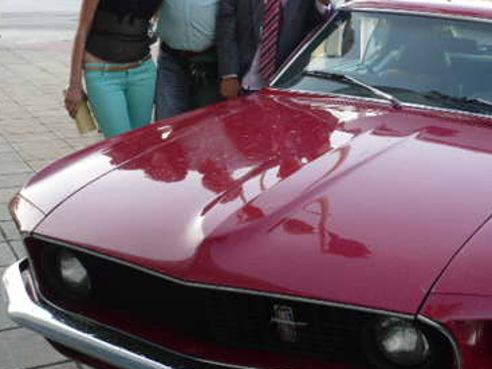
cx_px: 409
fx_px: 867
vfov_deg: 23.9
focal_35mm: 61
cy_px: 127
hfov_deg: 30.7
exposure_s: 1/80
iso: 100
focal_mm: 5.8
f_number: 2.8
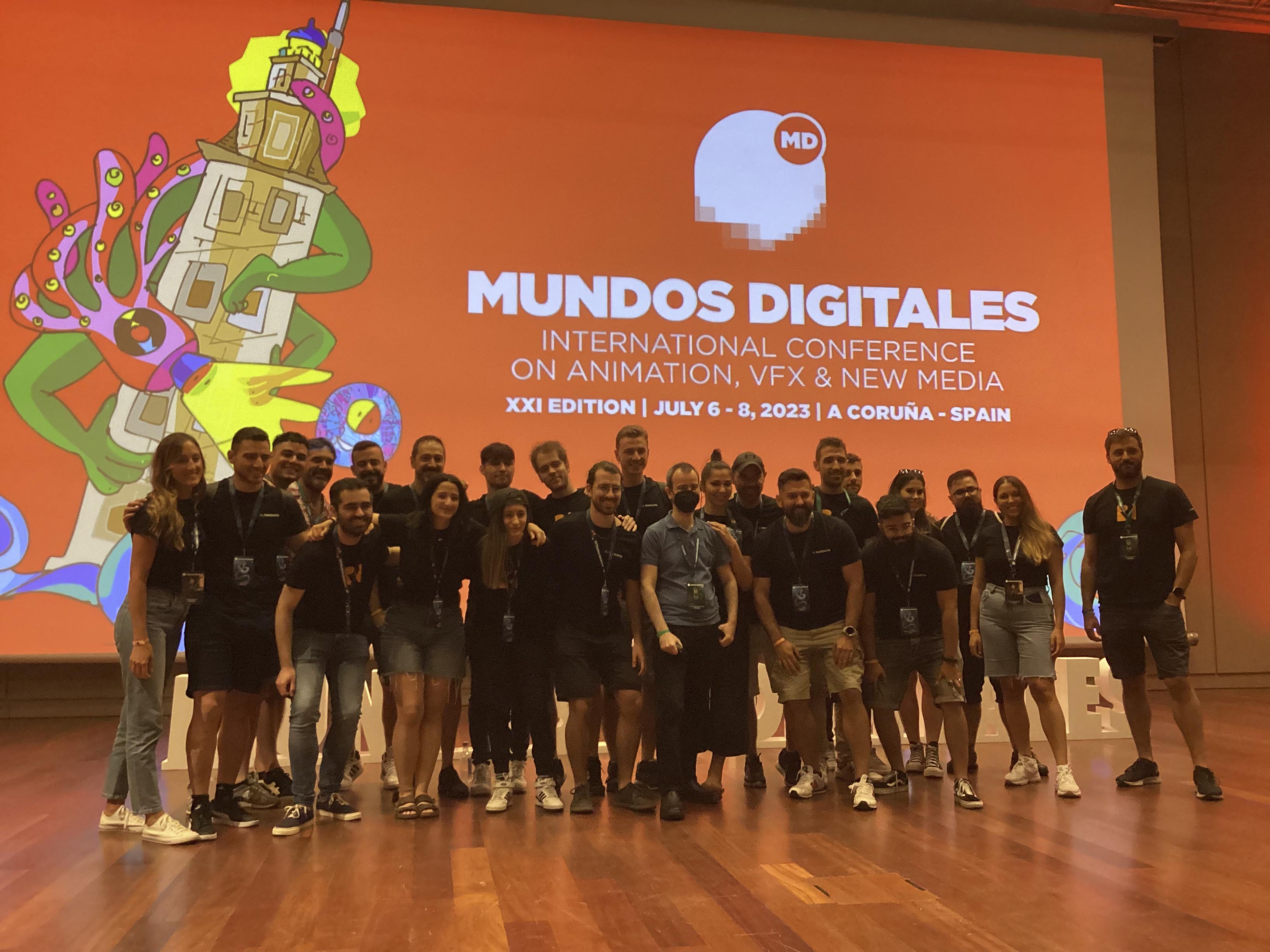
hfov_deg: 58.4
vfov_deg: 45.4
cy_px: 476
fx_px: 1137
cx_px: 635
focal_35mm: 31
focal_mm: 3.3
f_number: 2.4
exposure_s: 1/30
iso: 500
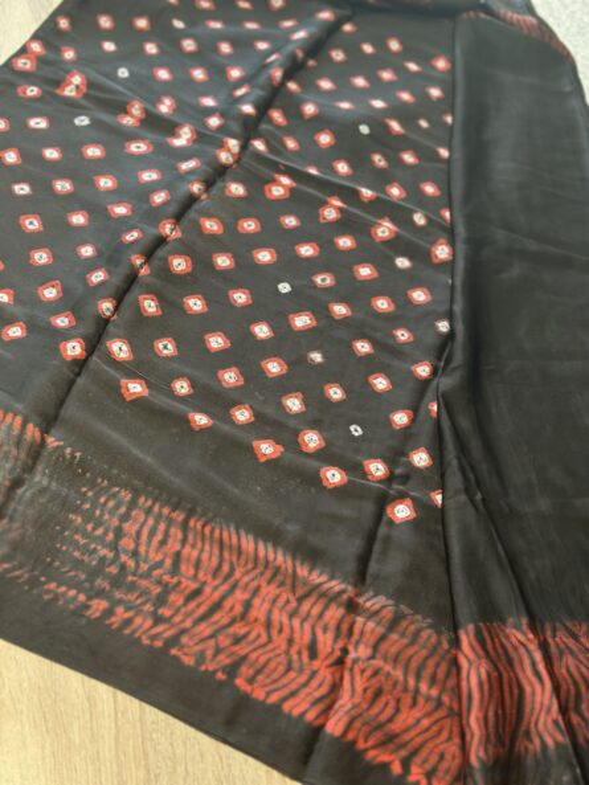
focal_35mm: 48
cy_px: 392
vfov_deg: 39.6
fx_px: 1089
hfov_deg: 30.3
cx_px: 294
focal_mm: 6.86
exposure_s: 1/40
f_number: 1.78
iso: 320
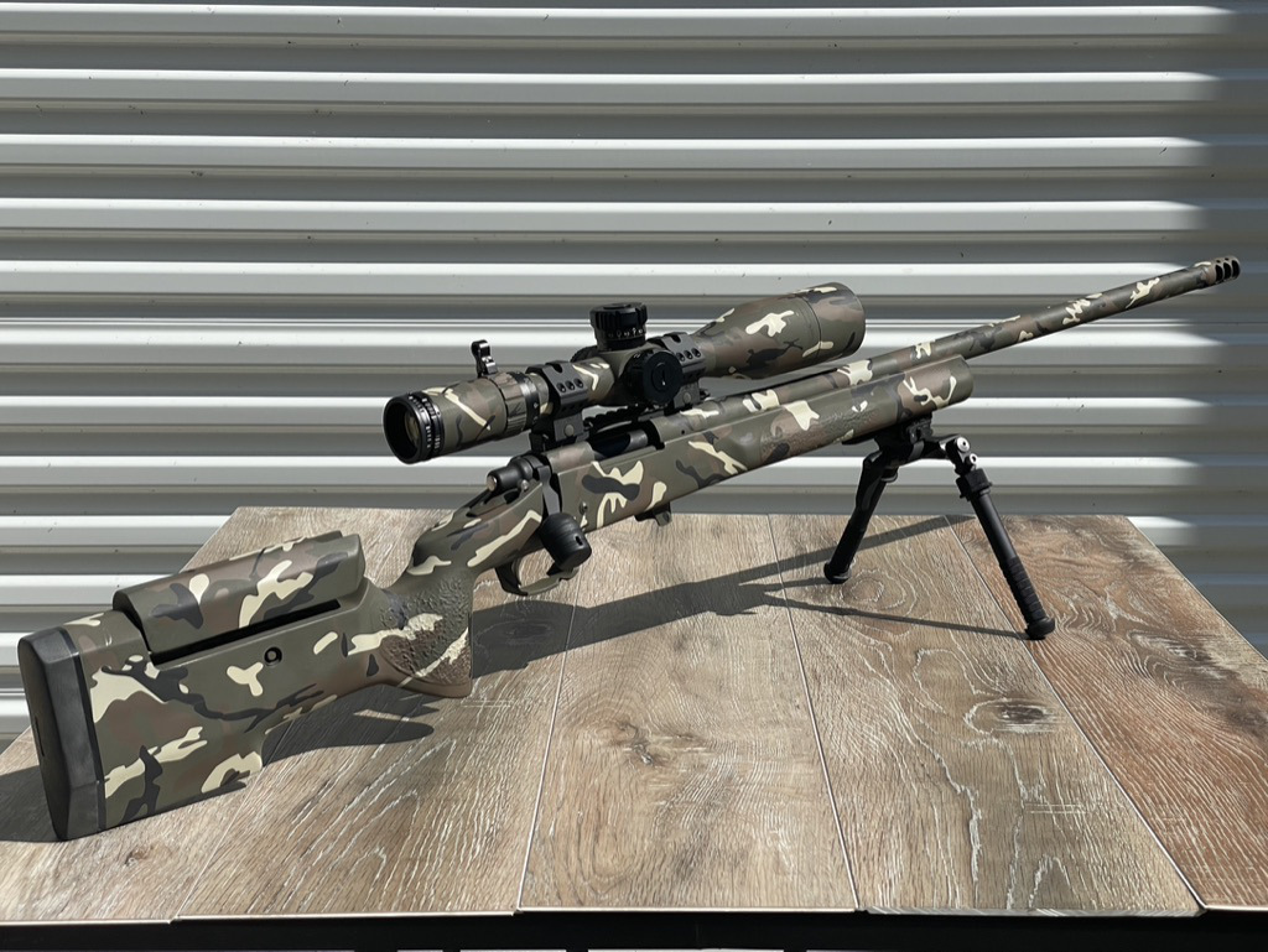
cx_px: 634
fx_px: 1906
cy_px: 476
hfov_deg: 36.8
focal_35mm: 52
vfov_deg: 28.1
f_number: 2
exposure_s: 1/2283
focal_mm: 6
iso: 25
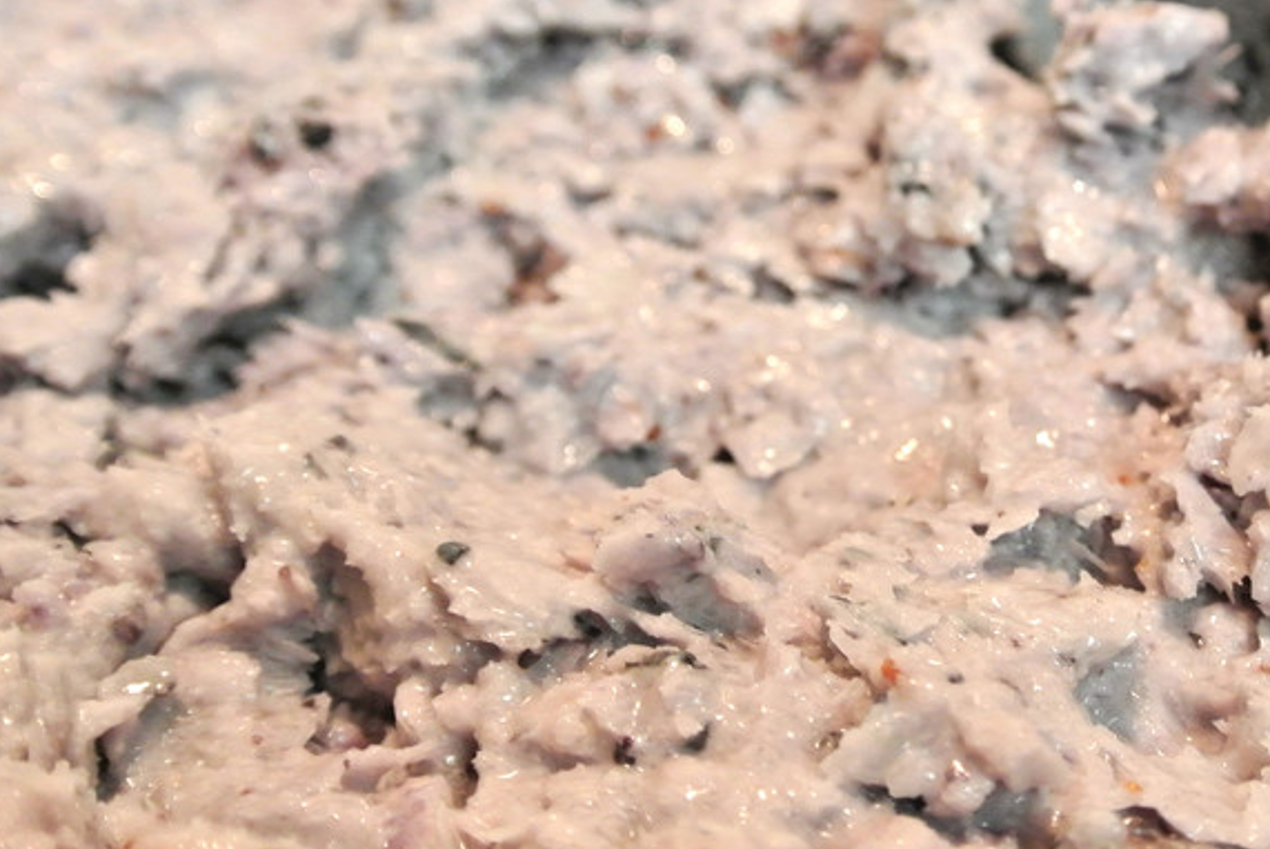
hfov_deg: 25.7
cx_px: 1063
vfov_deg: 17.8
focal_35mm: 77
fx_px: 2719
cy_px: 470
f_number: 4.2
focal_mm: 16.3
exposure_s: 1/30
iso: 800
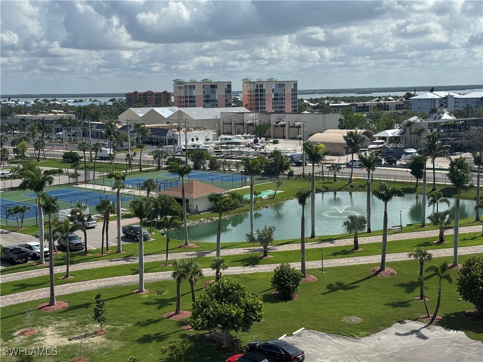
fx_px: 670
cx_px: 242
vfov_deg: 30.3
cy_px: 181
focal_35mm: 48
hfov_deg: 39.7
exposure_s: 1/6410
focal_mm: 6.76
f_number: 1.78
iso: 64
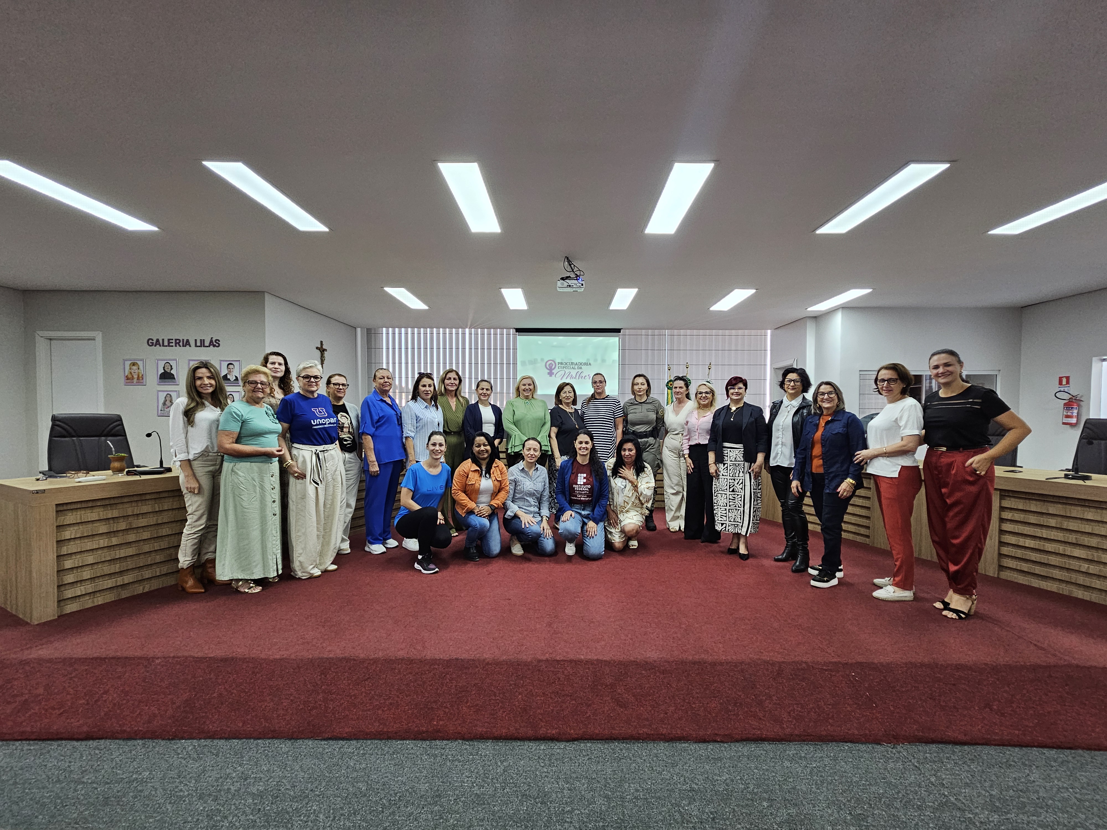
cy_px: 415
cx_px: 554
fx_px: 416
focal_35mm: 13
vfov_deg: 89.9
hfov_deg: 106.2
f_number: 2.2
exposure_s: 1/60
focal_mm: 2.2
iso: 250
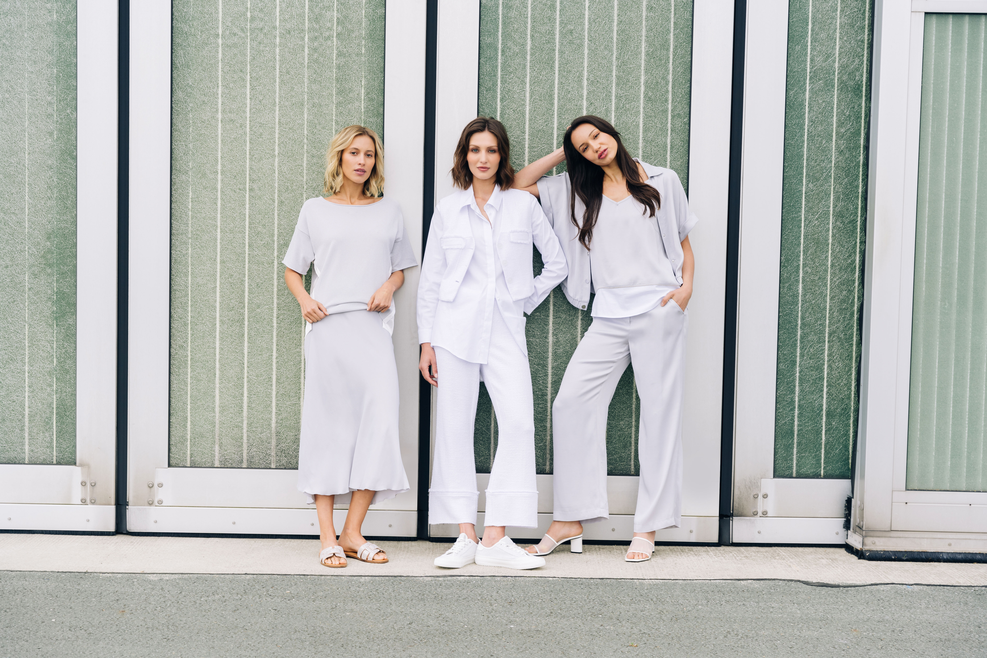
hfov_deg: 32.8
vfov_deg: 22.2
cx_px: 494
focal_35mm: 61
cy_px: 329
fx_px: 1678
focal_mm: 61.2
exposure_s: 1/250
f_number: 4.5
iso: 100
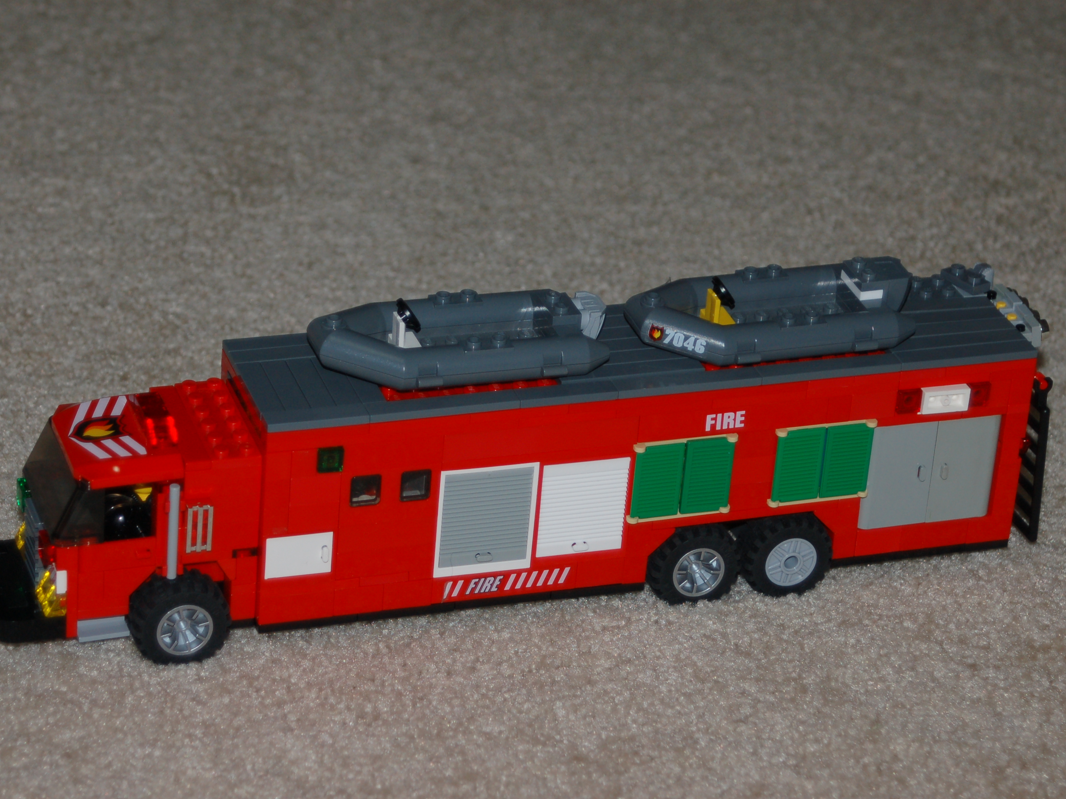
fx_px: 3510
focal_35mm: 114
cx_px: 511
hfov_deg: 17.3
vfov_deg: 13.0
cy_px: 400
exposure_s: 1/60
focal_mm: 70
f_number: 5.6
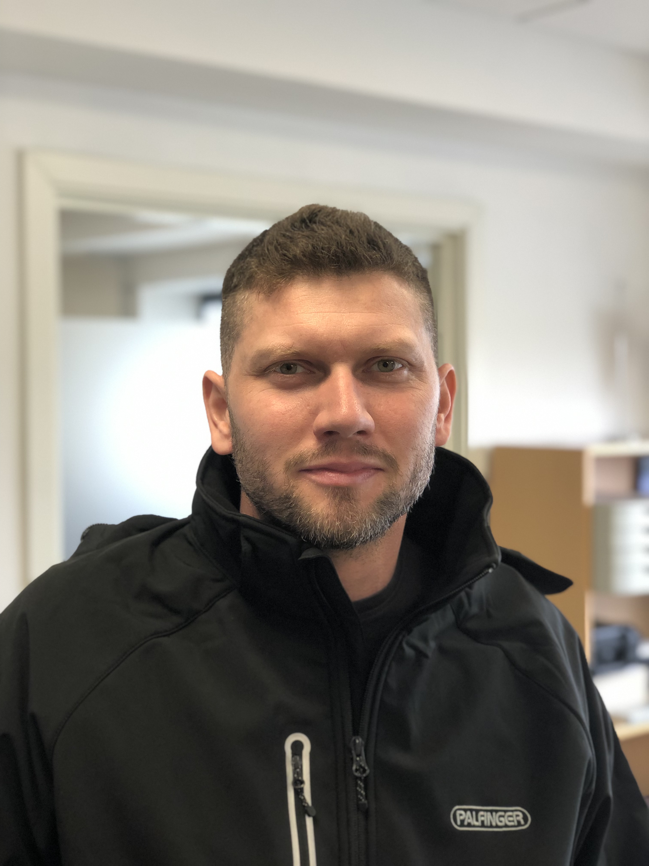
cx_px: 324
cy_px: 433
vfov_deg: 36.8
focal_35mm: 52
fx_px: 1300
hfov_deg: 28.0
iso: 80
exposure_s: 1/50
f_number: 2.4
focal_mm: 6
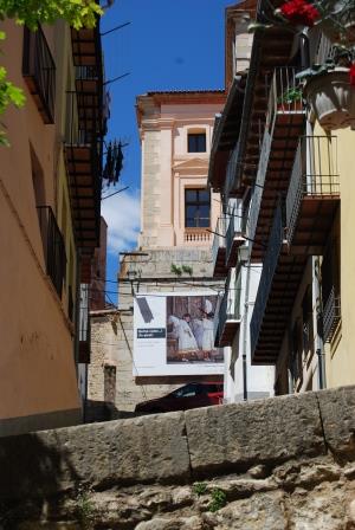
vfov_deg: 24.6
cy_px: 265
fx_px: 1216
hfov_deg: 16.6
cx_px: 178
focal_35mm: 82
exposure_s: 1/250
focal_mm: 55
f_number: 8
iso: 100
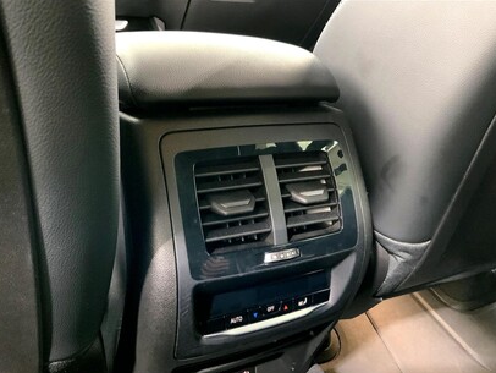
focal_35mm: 30
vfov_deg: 46.8
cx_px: 248
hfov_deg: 59.9
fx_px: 430
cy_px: 191
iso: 500
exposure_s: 1/24
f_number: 1.8
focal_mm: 3
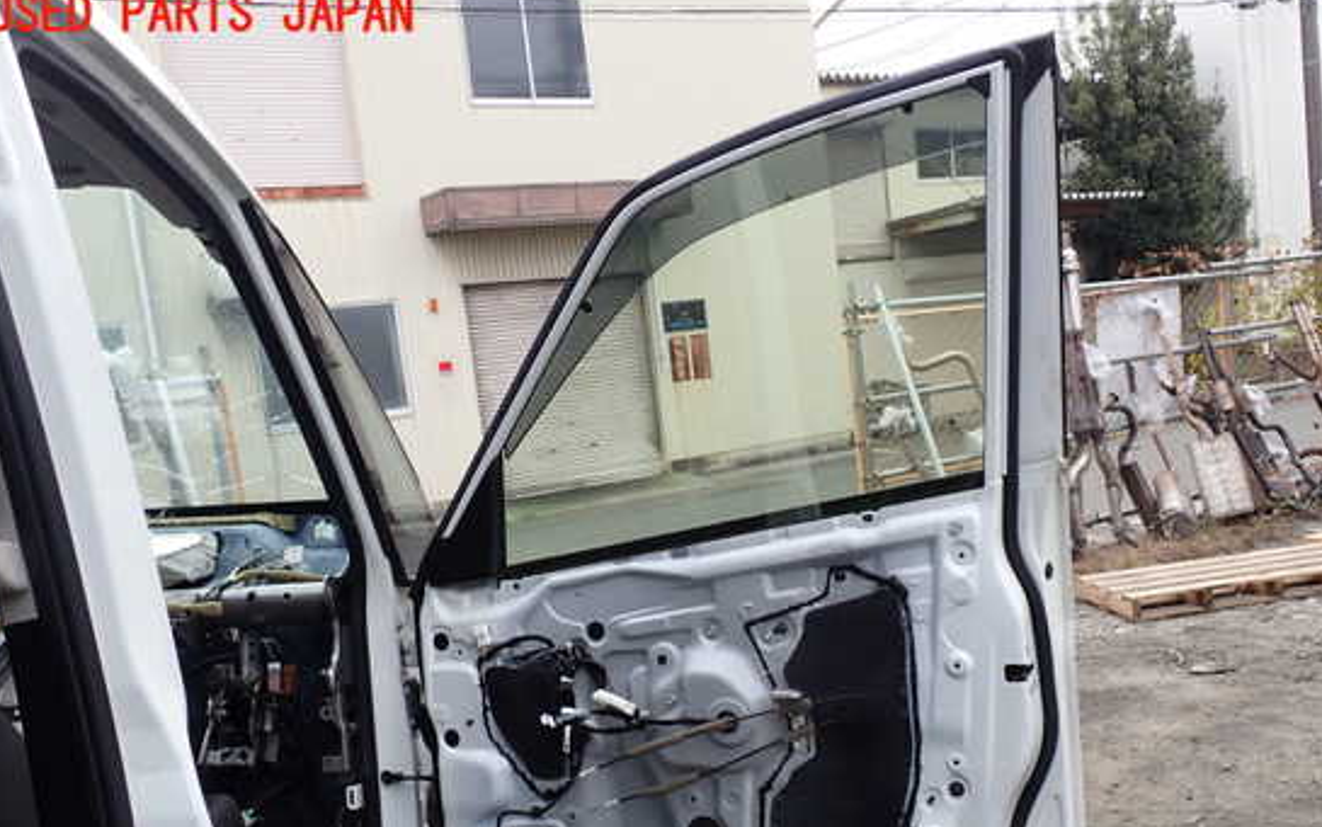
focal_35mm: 35
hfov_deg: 55.3
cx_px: 701
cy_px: 531
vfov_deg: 36.0
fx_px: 1261
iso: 100
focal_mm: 5.4
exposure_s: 1/250
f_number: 3.2
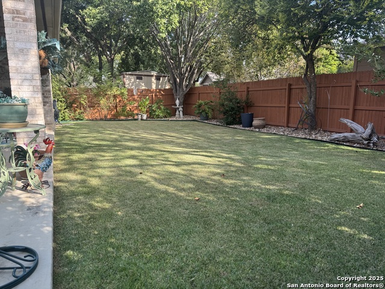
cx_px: 192
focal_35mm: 24
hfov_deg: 71.6
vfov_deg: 56.8
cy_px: 144
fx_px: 267
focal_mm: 6.76
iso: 80
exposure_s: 1/627
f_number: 1.78
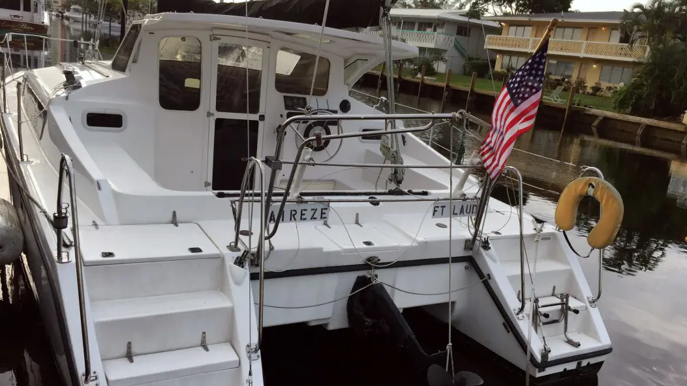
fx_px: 583
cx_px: 343
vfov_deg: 36.6
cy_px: 222
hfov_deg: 61.0
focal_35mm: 32
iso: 32
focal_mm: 4.15
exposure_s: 1/356
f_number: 2.2
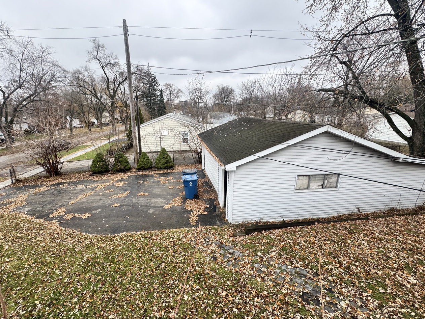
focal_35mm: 16
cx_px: 194
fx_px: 196
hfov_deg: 94.3
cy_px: 160
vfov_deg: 78.1
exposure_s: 1/309
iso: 40
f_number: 2.2
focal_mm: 2.22
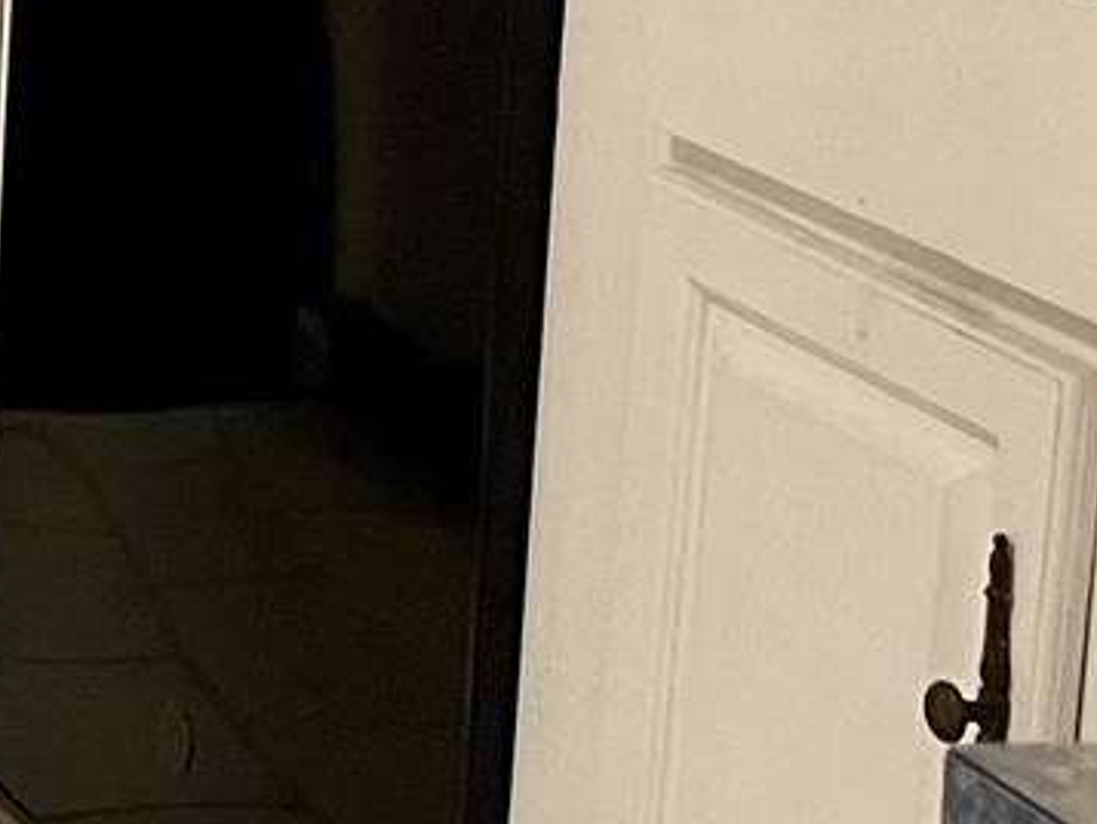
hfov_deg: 10.8
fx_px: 4723
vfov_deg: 9.3
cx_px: -1718
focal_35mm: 149
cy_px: -824
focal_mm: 5.1
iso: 125
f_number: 1.6
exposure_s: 1/60
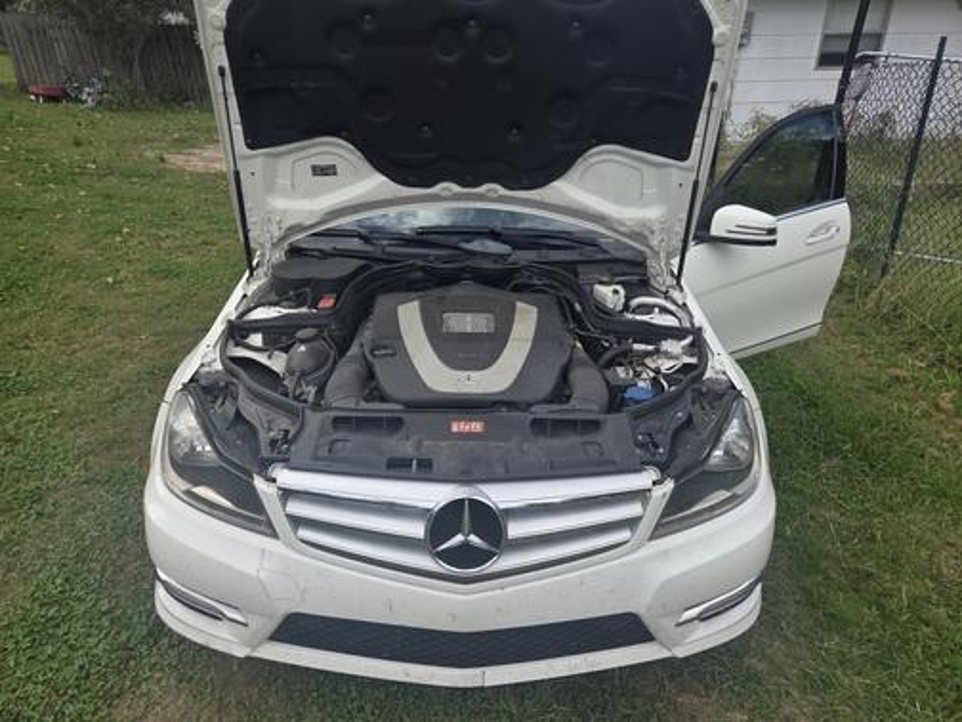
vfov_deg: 58.9
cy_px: 361
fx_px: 639
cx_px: 481
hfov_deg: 73.9
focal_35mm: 23
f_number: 1.8
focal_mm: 5.4
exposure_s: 1/2436
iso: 80
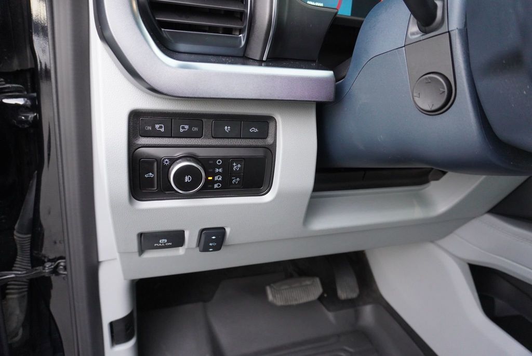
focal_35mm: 24
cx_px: 266
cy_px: 178
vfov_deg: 53.2
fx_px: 355
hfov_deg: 73.7
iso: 2000
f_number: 4
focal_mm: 16
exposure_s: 1/160
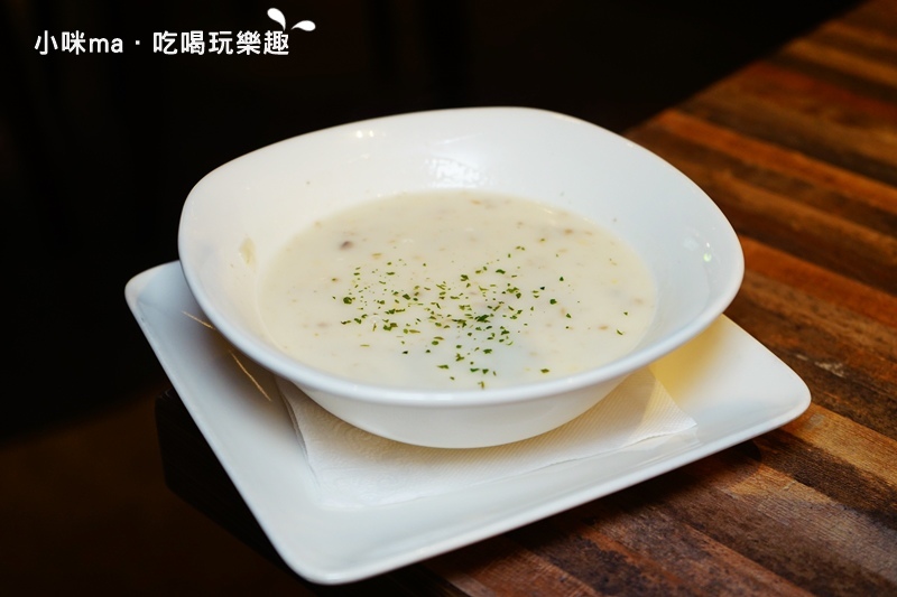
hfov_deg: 39.6
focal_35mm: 50
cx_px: 448
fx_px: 1245
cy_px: 298
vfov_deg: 27.0
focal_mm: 50
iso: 800
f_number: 4.5
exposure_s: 1/60
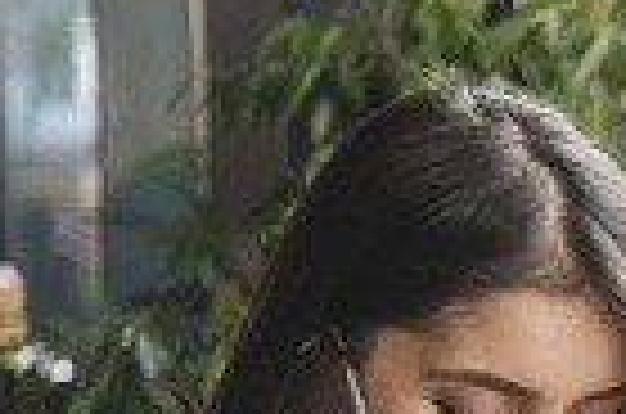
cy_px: 592
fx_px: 4702
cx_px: 1184
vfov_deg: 5.0
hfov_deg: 7.4
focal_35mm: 271
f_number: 2.8
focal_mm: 60
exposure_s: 1/160
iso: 400
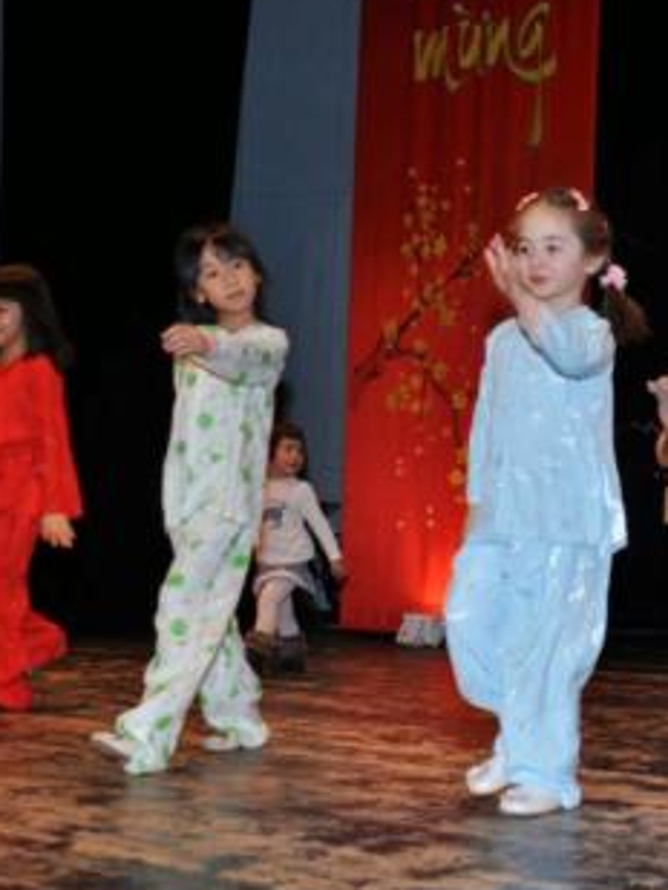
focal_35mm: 56
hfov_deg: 24.9
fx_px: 1440
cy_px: 435
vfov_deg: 34.3
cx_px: 659
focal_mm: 24
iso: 200
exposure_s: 1/160
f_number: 3.5
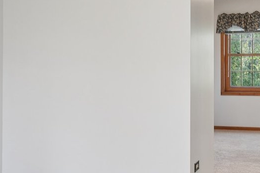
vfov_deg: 24.1
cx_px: 204
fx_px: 404
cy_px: 59
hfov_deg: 34.7
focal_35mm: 56
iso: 320
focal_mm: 18
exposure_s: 1/8
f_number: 8
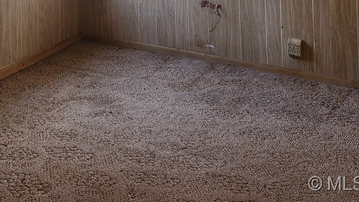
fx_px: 571
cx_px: 154
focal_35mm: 60
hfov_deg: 34.8
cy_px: -120
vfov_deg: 17.5
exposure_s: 1/120
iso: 64
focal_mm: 6.4
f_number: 1.8
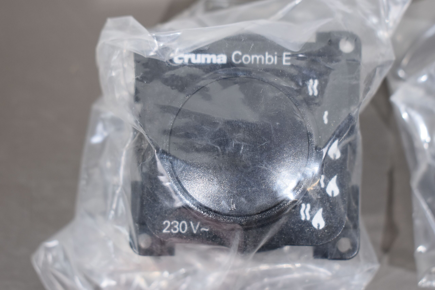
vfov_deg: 20.2
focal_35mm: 68
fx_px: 816
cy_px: 145
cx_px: 218
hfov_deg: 29.9
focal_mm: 45
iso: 720
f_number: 5.6
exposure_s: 1/60
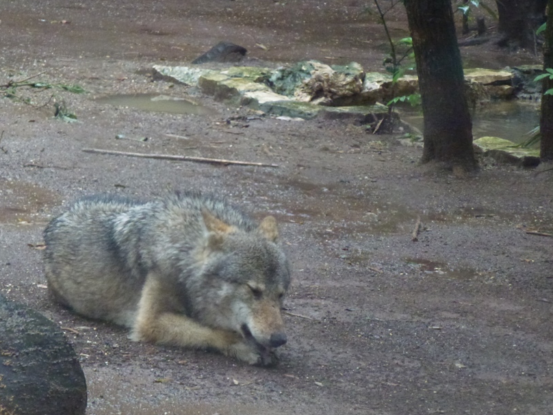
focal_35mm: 294
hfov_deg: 6.7
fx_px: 4697
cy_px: 208
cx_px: 217
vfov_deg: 5.1
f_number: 5.6
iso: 800
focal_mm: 41.5
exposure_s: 1/50
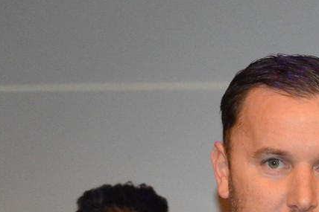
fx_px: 1461
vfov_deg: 8.1
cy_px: 352
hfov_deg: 12.1
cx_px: 420
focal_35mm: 165
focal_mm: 29
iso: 3200
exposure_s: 1/200
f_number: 7.1
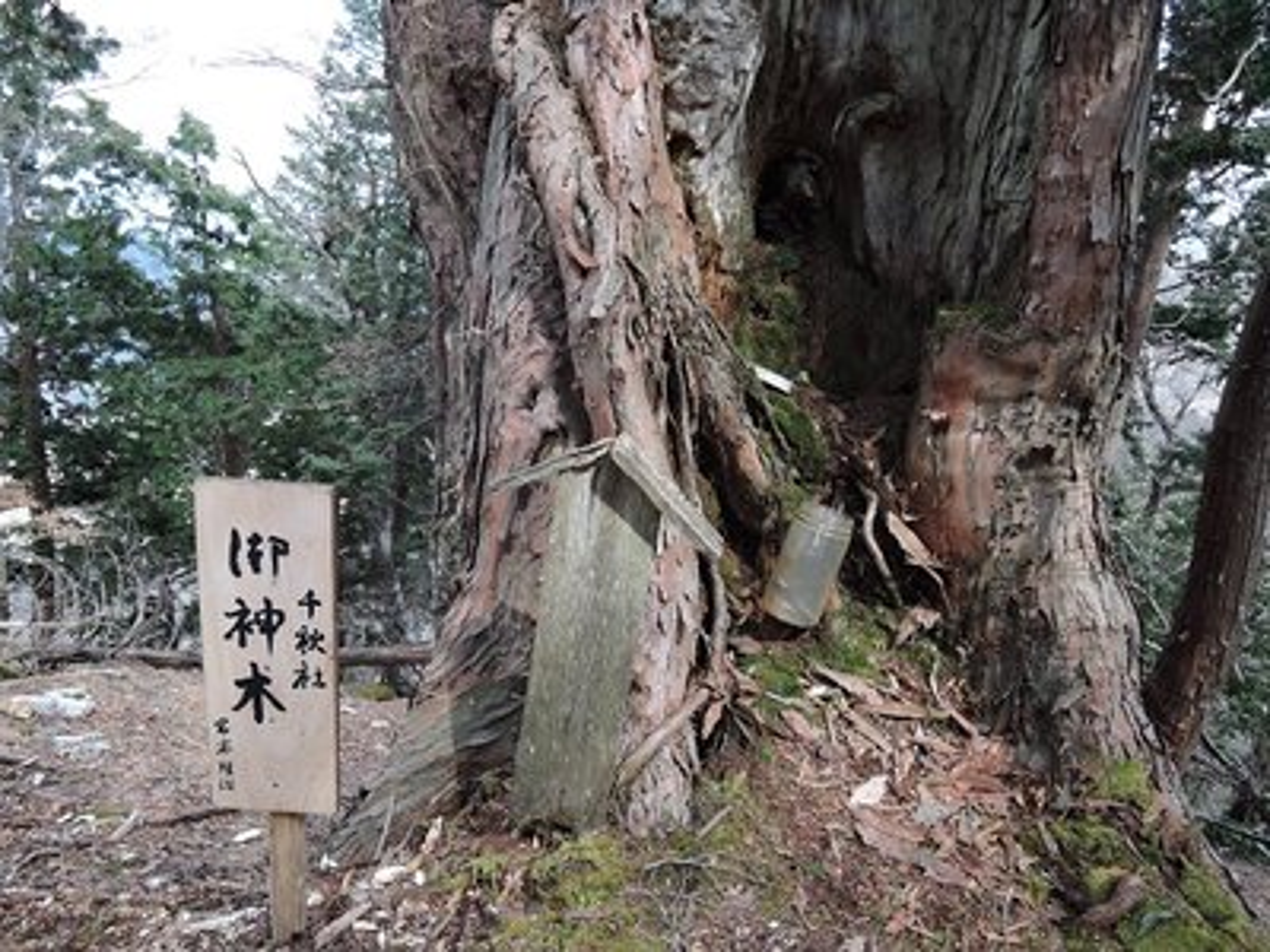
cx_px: 635
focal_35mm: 24
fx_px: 881
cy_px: 476
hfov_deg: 71.6
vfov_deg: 56.8
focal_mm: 5.1
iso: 400
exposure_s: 1/640
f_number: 2.8
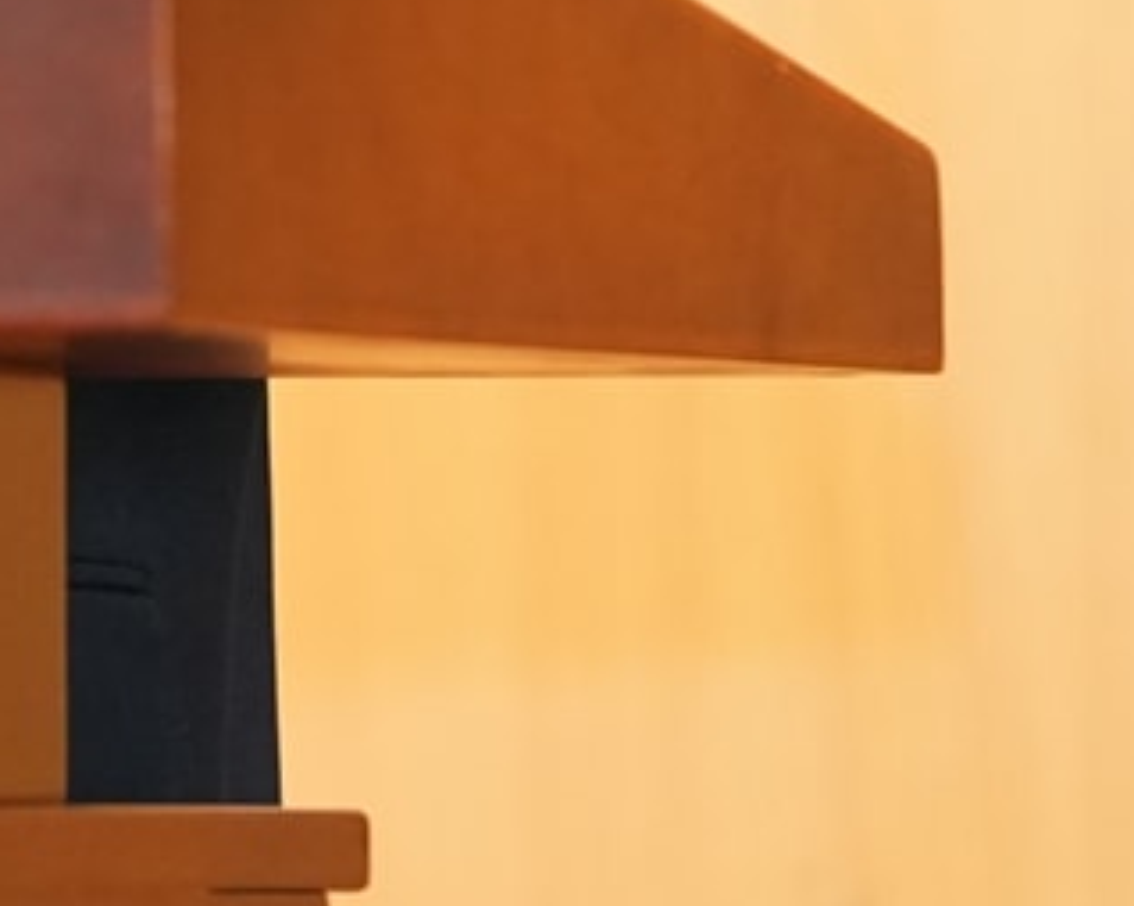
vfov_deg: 1.8
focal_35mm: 834
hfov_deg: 2.3
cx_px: -1009
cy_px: -1313
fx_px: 27974
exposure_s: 1/160
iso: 2000
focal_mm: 147
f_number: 3.5
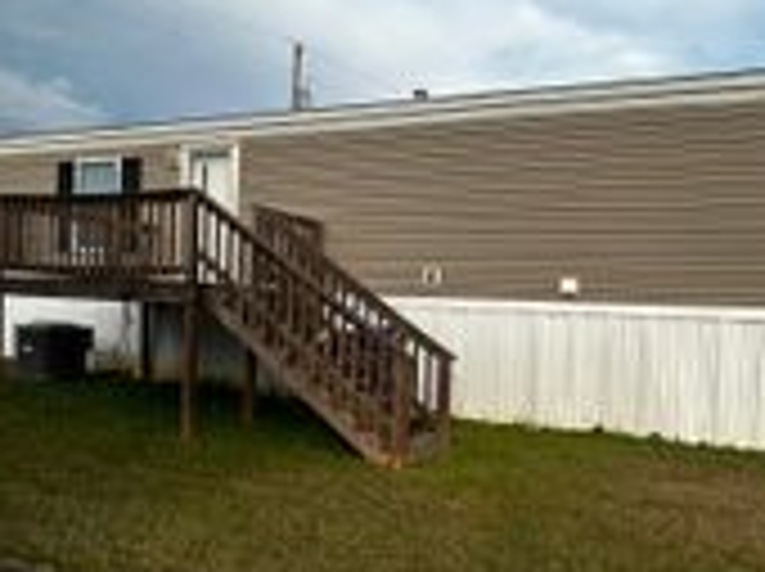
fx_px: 728
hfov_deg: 55.2
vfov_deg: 42.6
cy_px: 351
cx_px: 432
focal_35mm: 33
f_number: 2.2
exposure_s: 1/658
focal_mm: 2.22
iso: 40
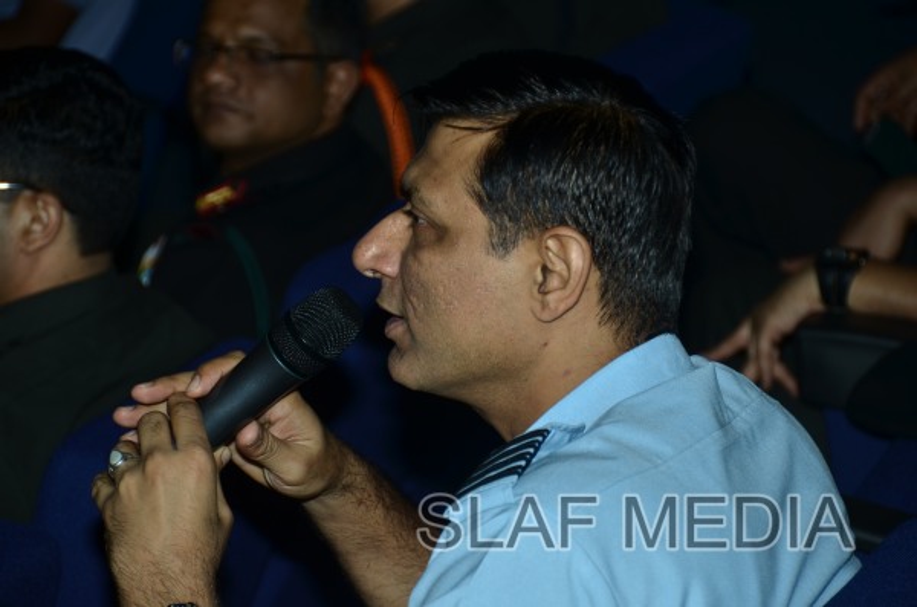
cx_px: 458
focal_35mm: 195
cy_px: 304
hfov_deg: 10.6
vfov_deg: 7.0
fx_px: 4955
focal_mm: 130
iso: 200
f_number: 5.6
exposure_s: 1/160
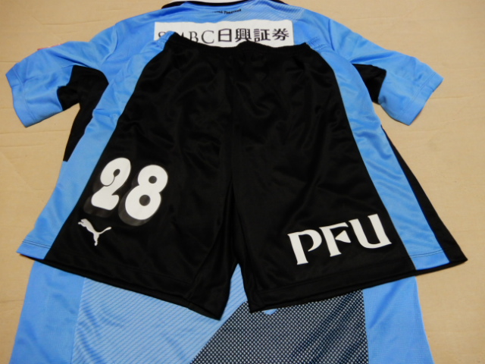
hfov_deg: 71.6
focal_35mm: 24
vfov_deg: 56.8
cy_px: 182
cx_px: 242
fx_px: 336
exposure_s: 1/30
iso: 400
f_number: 3.4
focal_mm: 4.3
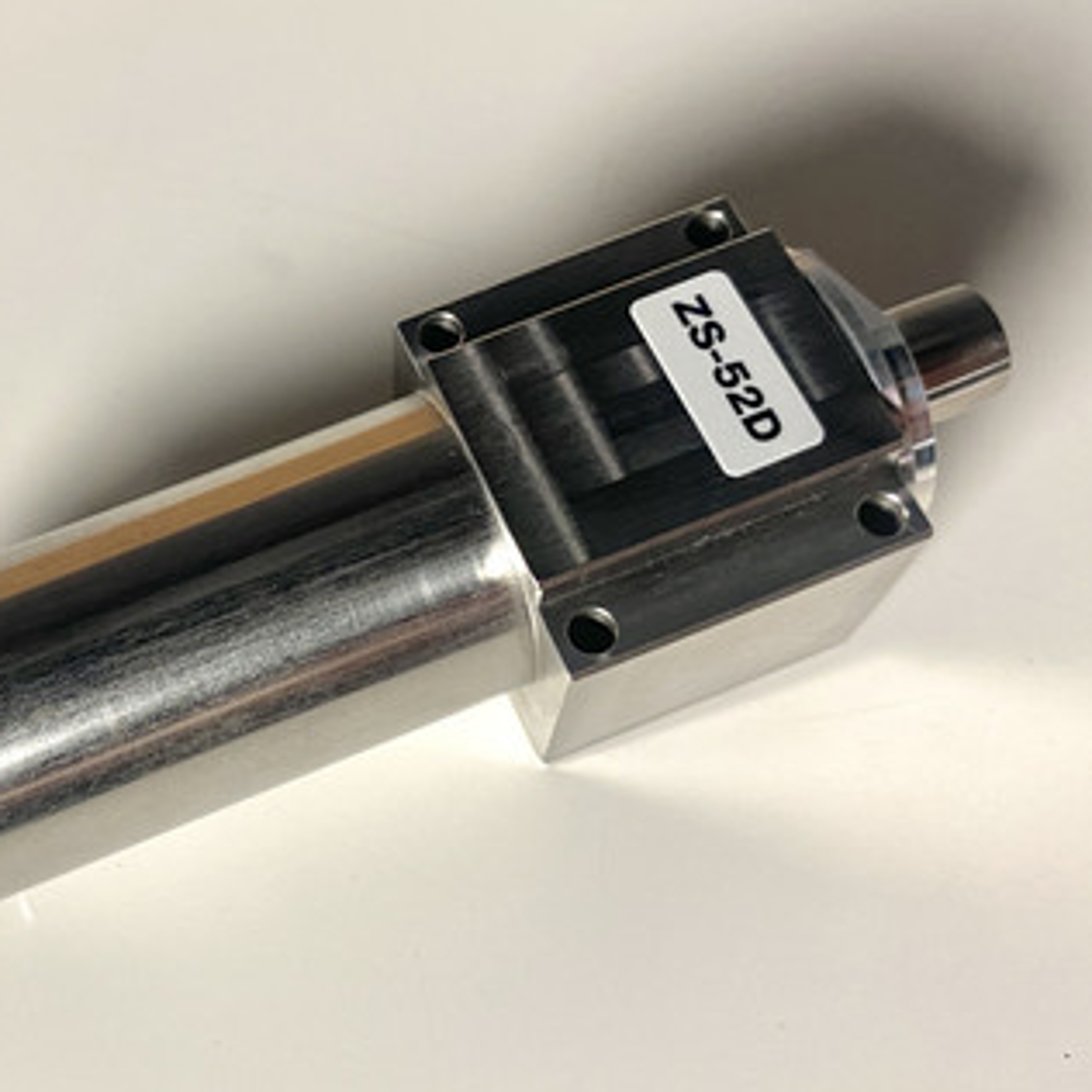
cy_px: 543
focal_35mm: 31
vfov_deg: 52.5
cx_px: 359
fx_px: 1106
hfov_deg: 51.5
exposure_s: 1/60
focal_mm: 4.25
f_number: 1.8
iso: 200
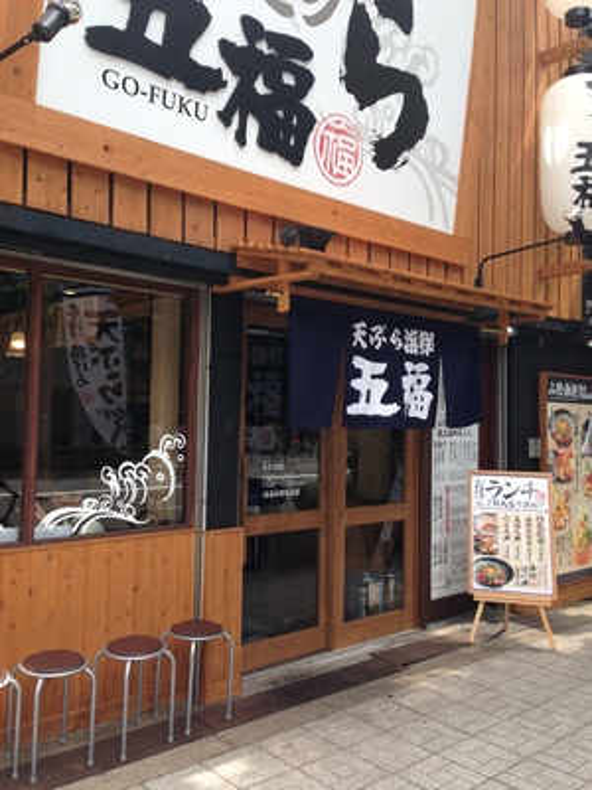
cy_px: 395
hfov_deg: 42.9
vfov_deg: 55.4
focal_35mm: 33
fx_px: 752
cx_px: 296
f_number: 2.4
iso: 50
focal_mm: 4.12
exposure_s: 1/401
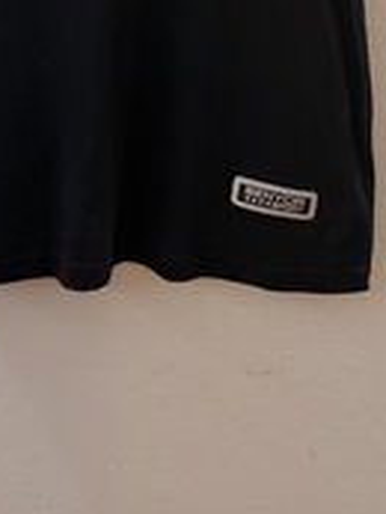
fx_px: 1099
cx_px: 128
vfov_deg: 22.8
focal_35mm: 74
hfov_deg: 19.9
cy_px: -189
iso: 125
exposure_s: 1/100
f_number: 1.78
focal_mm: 6.76
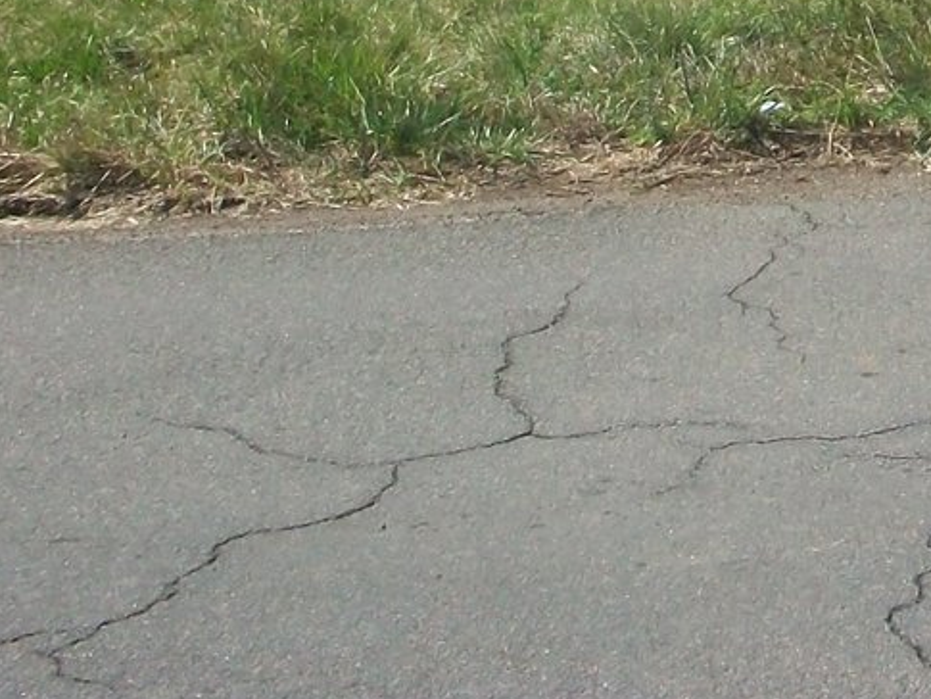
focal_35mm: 106
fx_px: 2852
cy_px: -381
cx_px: 1068
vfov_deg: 13.1
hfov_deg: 17.8
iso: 80
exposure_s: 1/320
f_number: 5.5
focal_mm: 5.7
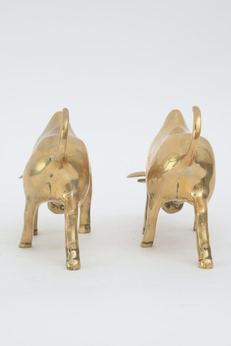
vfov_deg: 26.0
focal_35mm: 78
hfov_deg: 17.5
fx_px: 751
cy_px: 173
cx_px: 116
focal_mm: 52
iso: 320
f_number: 11
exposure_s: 1/125
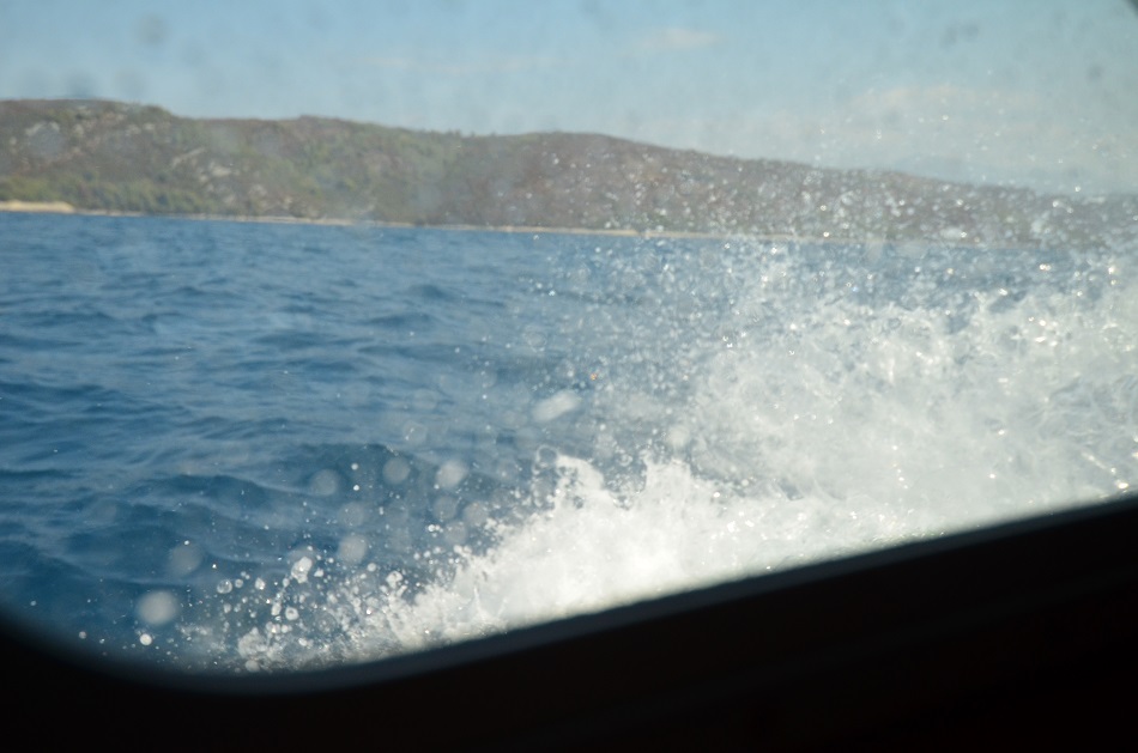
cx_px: 569
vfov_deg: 39.8
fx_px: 1041
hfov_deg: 57.3
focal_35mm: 33
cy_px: 376
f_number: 5
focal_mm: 22
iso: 640
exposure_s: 1/2000
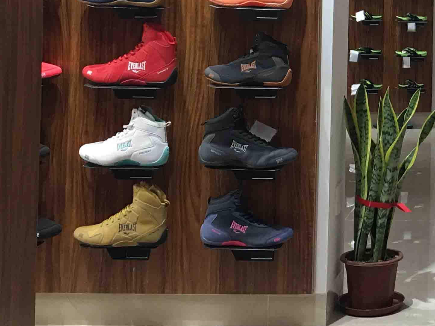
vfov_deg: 17.5
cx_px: 547
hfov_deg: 22.0
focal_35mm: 81
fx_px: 1018
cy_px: -39
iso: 50
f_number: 2.2
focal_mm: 4.15
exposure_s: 1/33
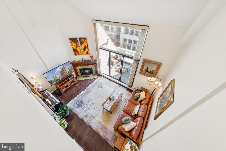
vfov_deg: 90.0
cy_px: 76
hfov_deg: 112.6
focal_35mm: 12
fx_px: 75
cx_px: 113
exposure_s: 1/125
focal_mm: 12
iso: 640
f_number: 7.1
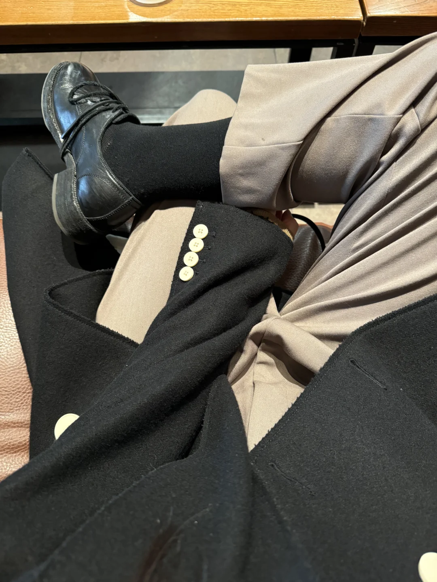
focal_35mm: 24
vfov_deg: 71.6
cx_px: 218
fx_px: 404
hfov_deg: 56.8
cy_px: 291
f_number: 1.78
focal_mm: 6.76
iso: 800
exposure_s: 1/50
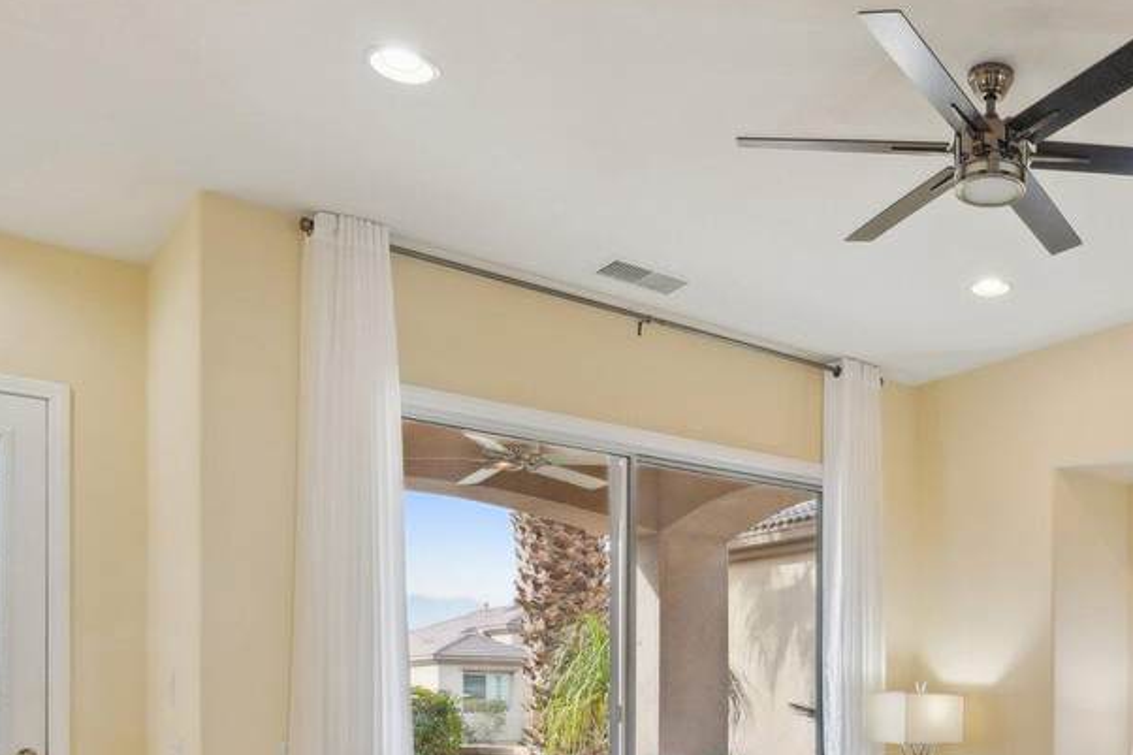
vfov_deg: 35.6
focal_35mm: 34
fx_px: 1070
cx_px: 928
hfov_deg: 51.8
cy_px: 731
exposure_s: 1/15
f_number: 8
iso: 400
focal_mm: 16
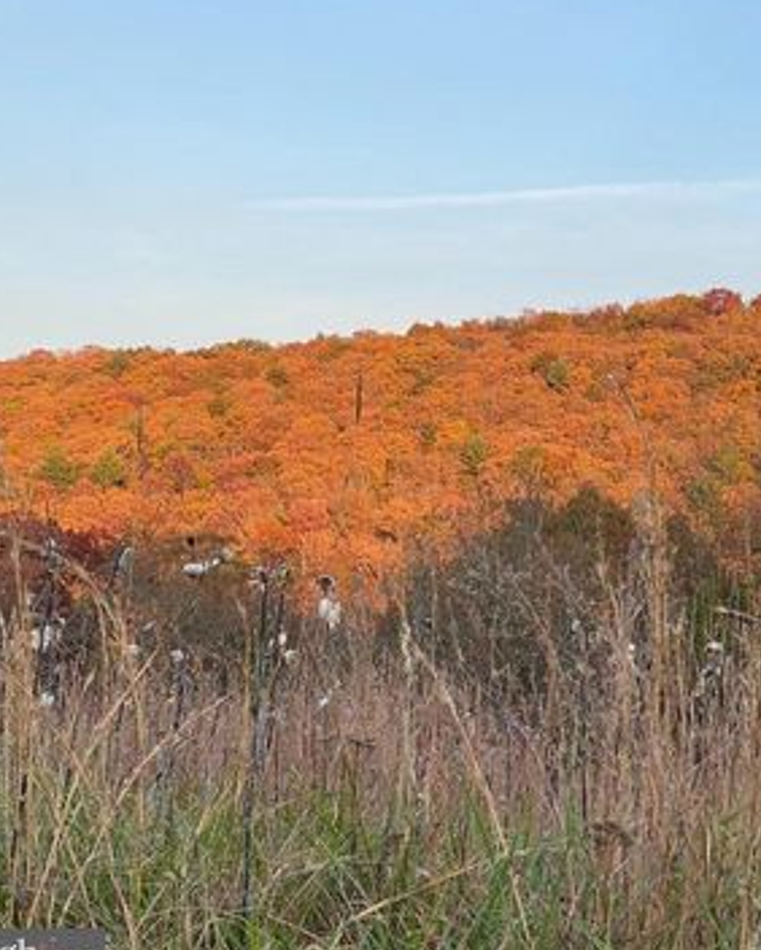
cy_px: 476
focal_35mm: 72
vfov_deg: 26.4
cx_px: 615
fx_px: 2025
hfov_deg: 21.0
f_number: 2
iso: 20
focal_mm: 6
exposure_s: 1/264
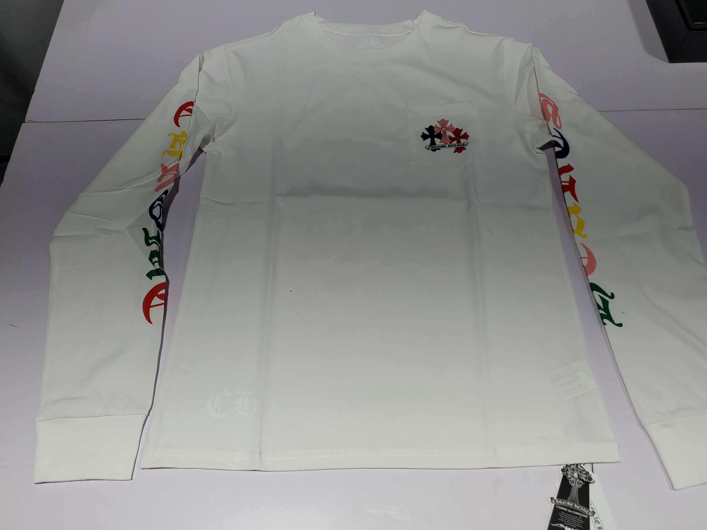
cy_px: 257
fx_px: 551
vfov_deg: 51.3
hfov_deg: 65.3
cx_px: 359
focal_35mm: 27
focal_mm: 4.3
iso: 50
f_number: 2.4
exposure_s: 1/276
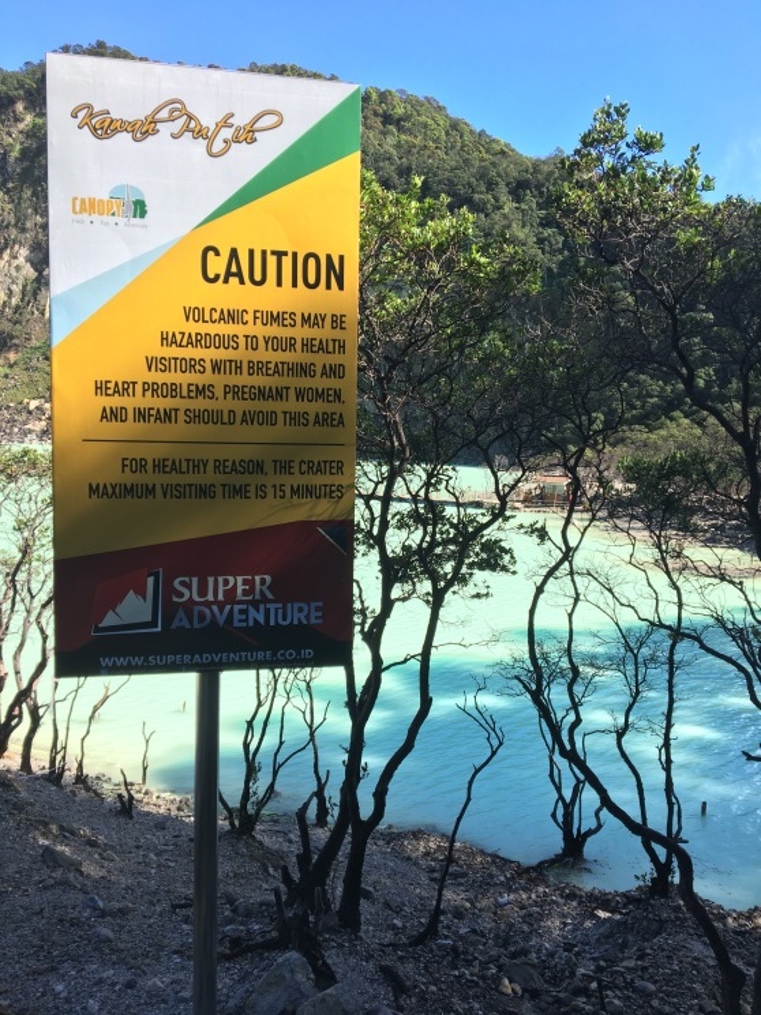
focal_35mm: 29
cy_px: 508
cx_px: 380
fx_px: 851
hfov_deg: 48.2
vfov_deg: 61.7
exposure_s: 1/447
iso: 25
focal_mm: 4.15
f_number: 2.2
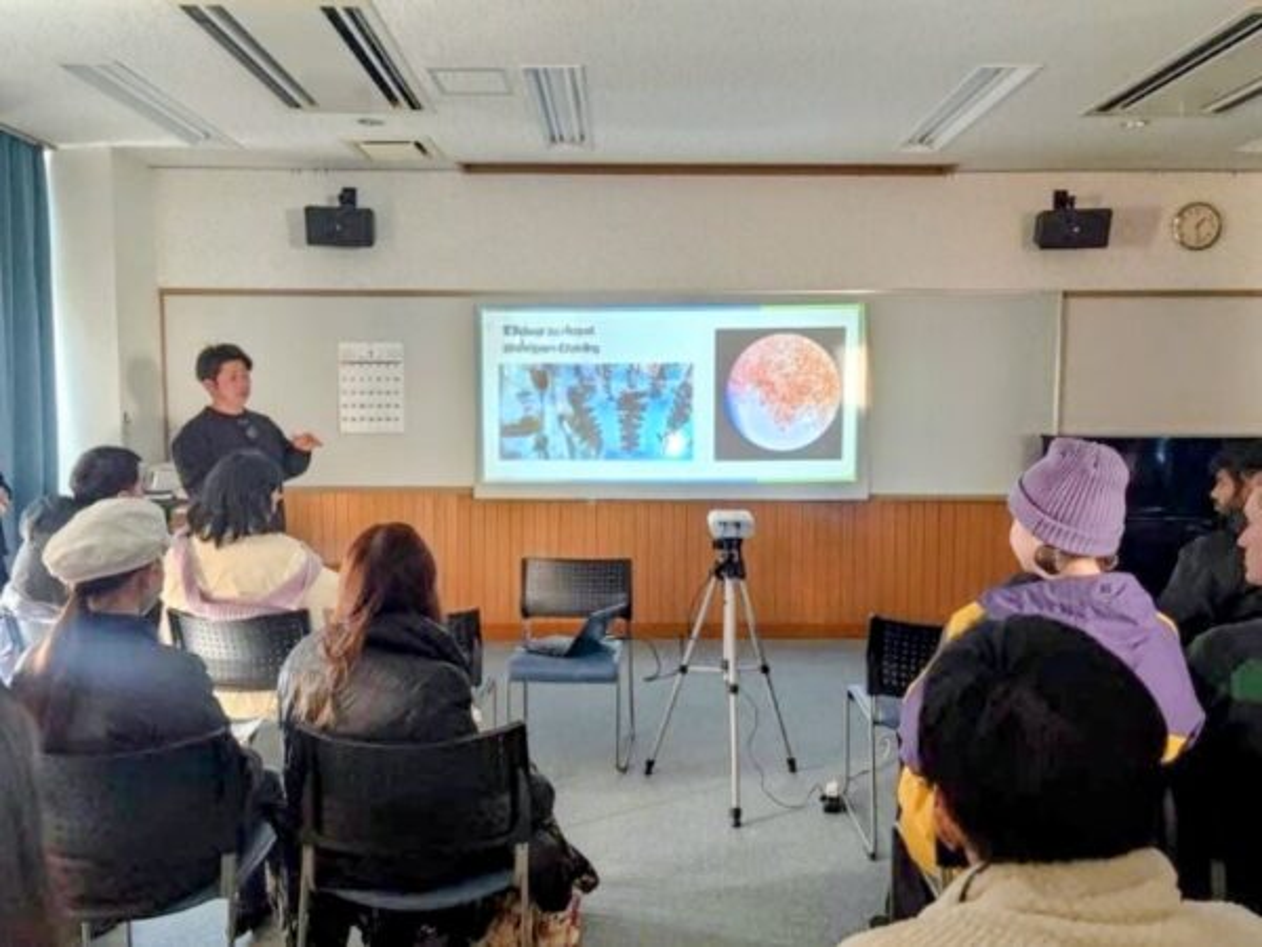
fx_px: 948
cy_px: 474
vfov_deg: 53.1
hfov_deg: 67.3
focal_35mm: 26
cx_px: 631
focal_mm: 5.96
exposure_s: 1/30
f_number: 1.6
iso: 800
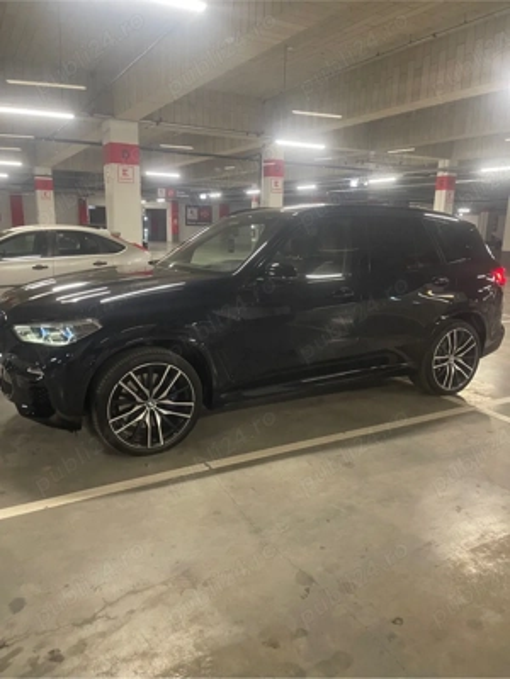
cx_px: 255
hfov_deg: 54.9
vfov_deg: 69.4
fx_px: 491
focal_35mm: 25
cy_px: 340
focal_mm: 5.1
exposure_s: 1/50
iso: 400
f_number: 1.6
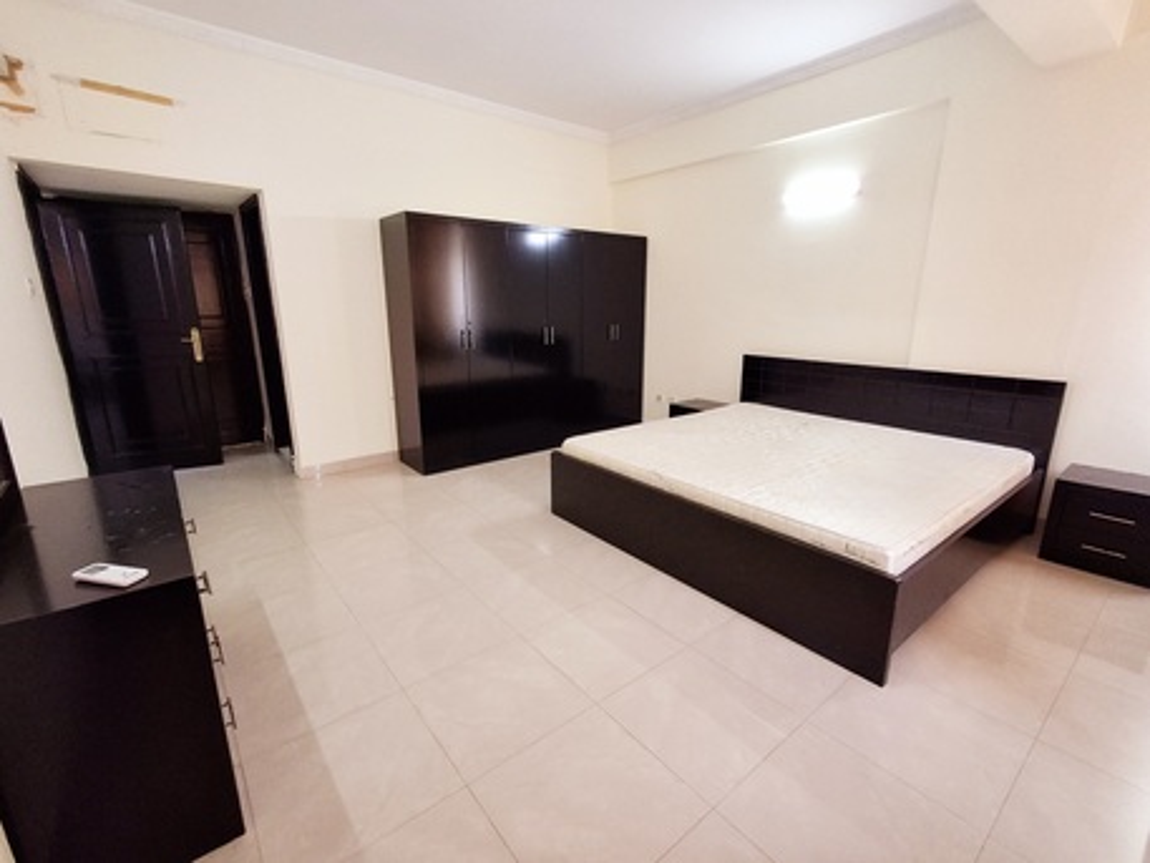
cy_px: 432
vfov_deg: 78.1
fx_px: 532
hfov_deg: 94.5
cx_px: 575
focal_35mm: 16
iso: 160
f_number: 2.2
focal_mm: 1.64
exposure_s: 1/50
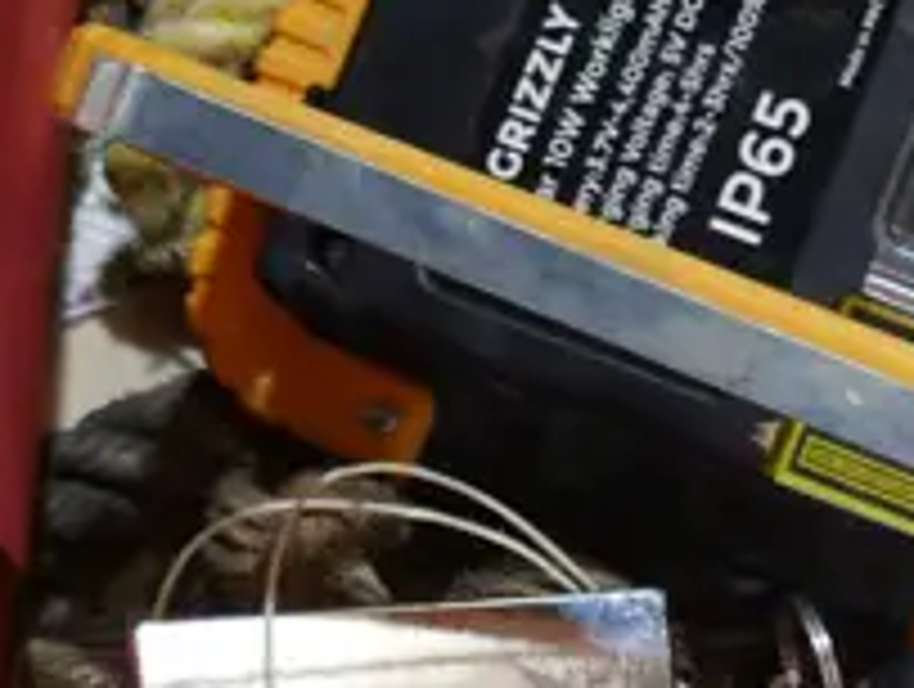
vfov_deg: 10.5
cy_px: 587
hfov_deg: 12.9
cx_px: 1549
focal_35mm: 141
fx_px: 3730
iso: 200
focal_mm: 14
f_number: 3.5
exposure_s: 1/60
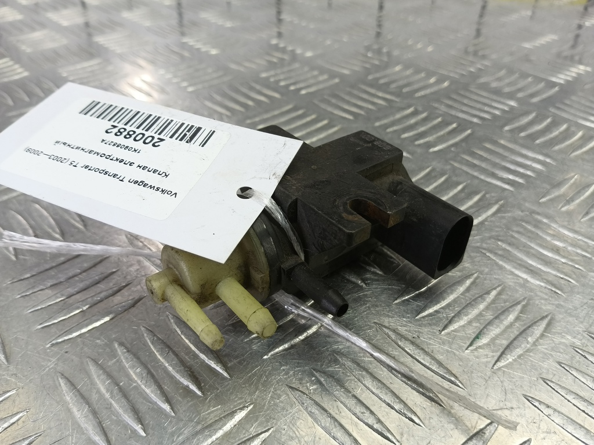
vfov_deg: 58.9
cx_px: 297
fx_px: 395
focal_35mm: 23
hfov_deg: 73.9
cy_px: 222
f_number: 1.6
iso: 116
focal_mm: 4.11
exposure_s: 1/50
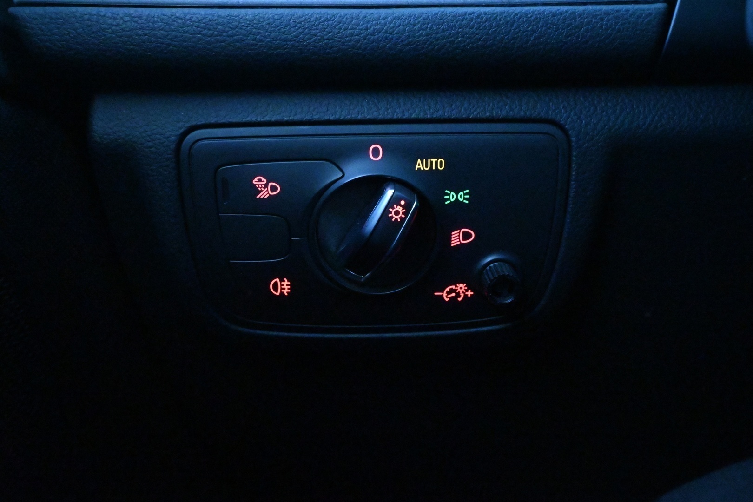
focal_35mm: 31
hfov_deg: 60.7
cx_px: 376
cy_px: 251
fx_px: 643
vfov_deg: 42.6
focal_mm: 20.5
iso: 20000
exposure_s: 1/30
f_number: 5.6
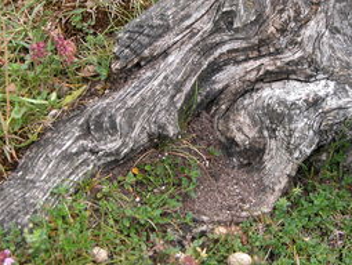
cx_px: 208
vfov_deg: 11.4
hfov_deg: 15.1
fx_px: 1324
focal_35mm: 130
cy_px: 97
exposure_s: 1/96.3
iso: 100
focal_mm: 21
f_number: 3.5
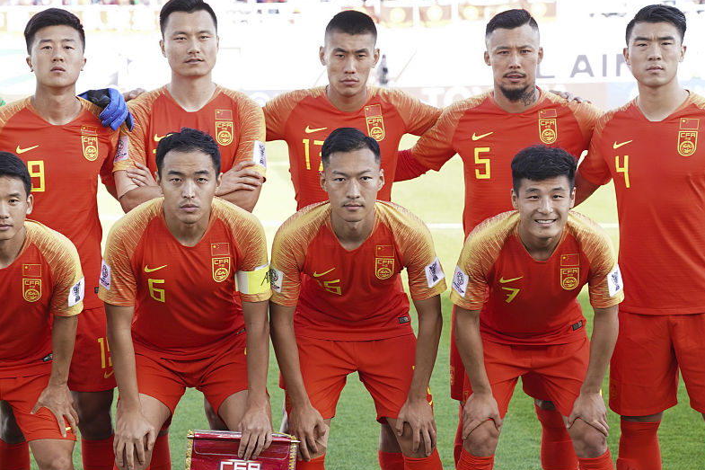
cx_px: 280
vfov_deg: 12.8
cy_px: 285
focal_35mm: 107
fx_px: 2095
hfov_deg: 19.1
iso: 400
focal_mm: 70
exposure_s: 1/500
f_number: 3.5
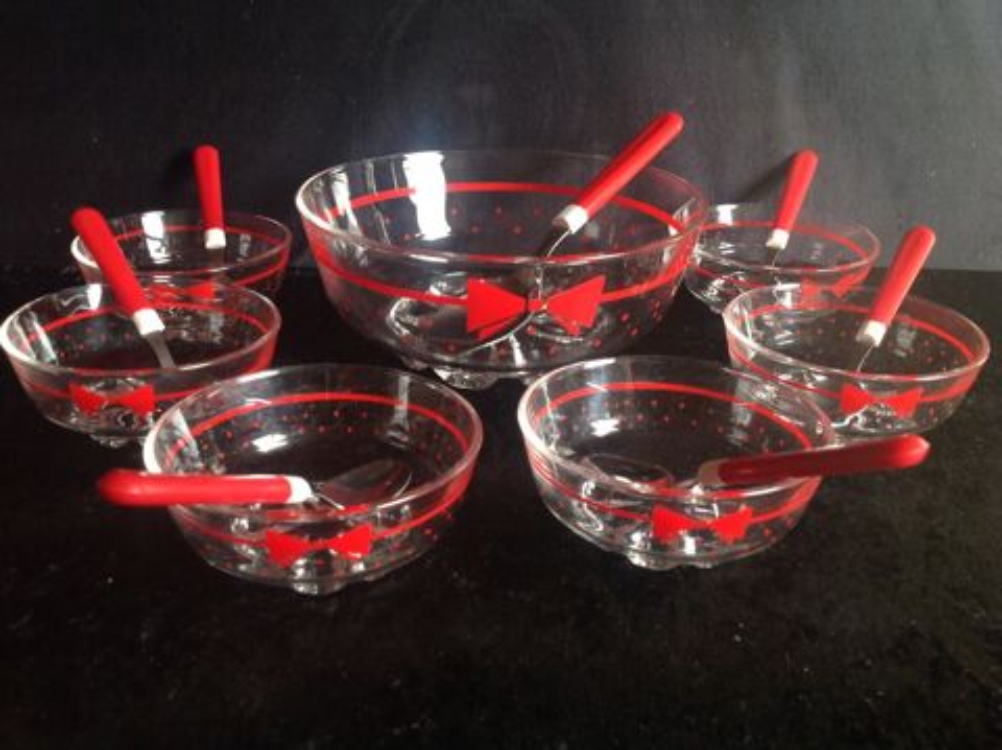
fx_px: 1012
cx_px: 501
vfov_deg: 40.6
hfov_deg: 52.7
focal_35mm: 35
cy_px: 375
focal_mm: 4.28
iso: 50
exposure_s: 1/20
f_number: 2.4
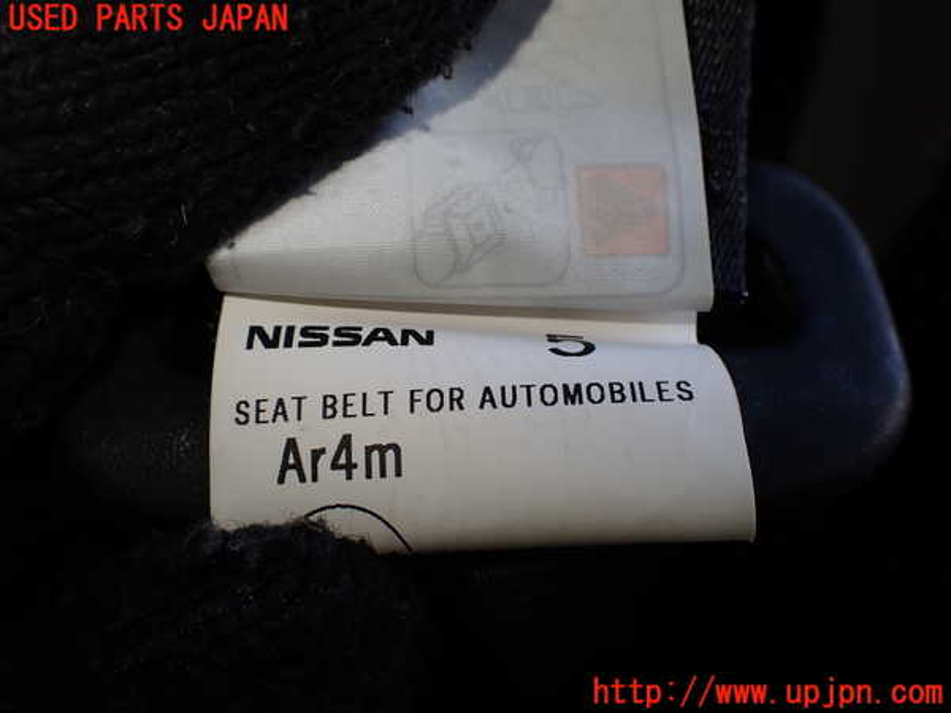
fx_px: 824
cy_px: 356
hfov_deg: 60.0
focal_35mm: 30
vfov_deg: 46.8
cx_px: 476
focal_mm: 5.4
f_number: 3.2
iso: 100
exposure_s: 1/200
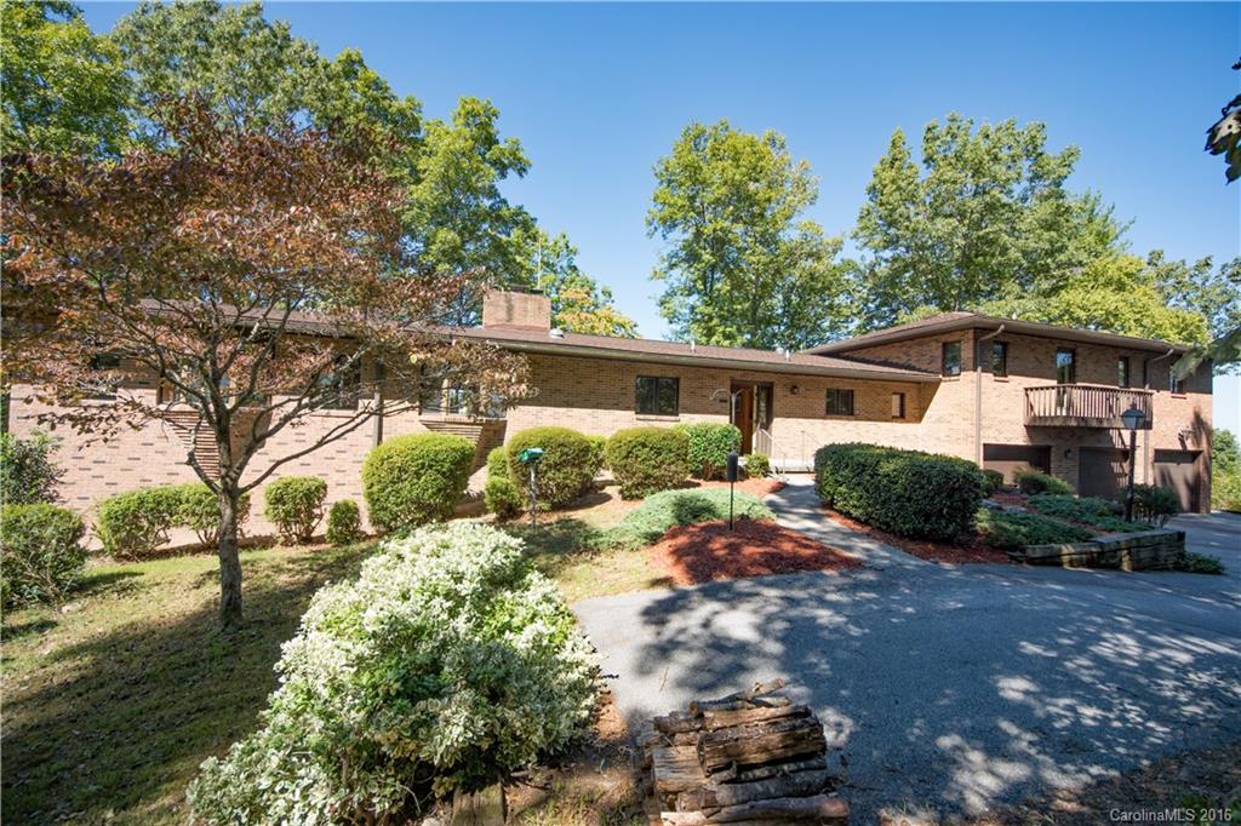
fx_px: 465
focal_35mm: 14
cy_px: 413
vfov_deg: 83.2
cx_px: 620
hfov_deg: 106.3
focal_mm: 9
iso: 125
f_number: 5.6
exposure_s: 1/125
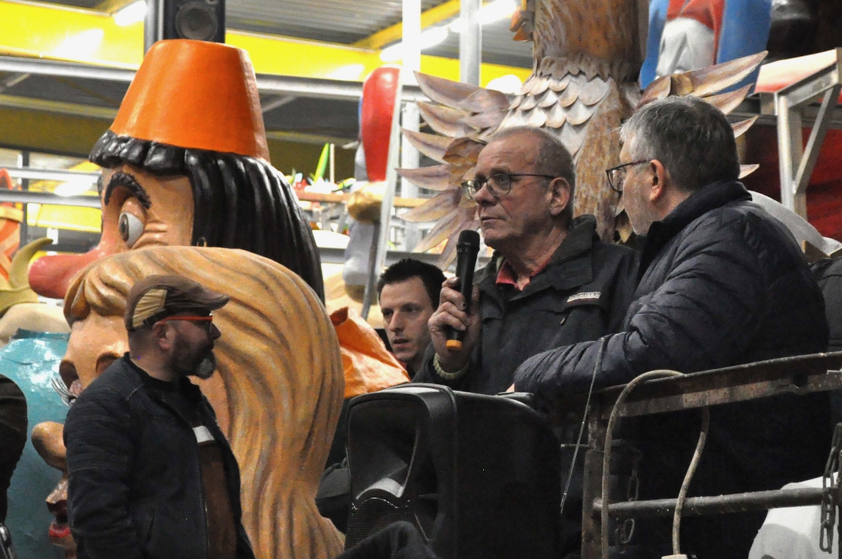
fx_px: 1752
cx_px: 421
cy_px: 280
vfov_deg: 18.1
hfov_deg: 27.0
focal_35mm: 75
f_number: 6.3
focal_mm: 50
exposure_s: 1/40
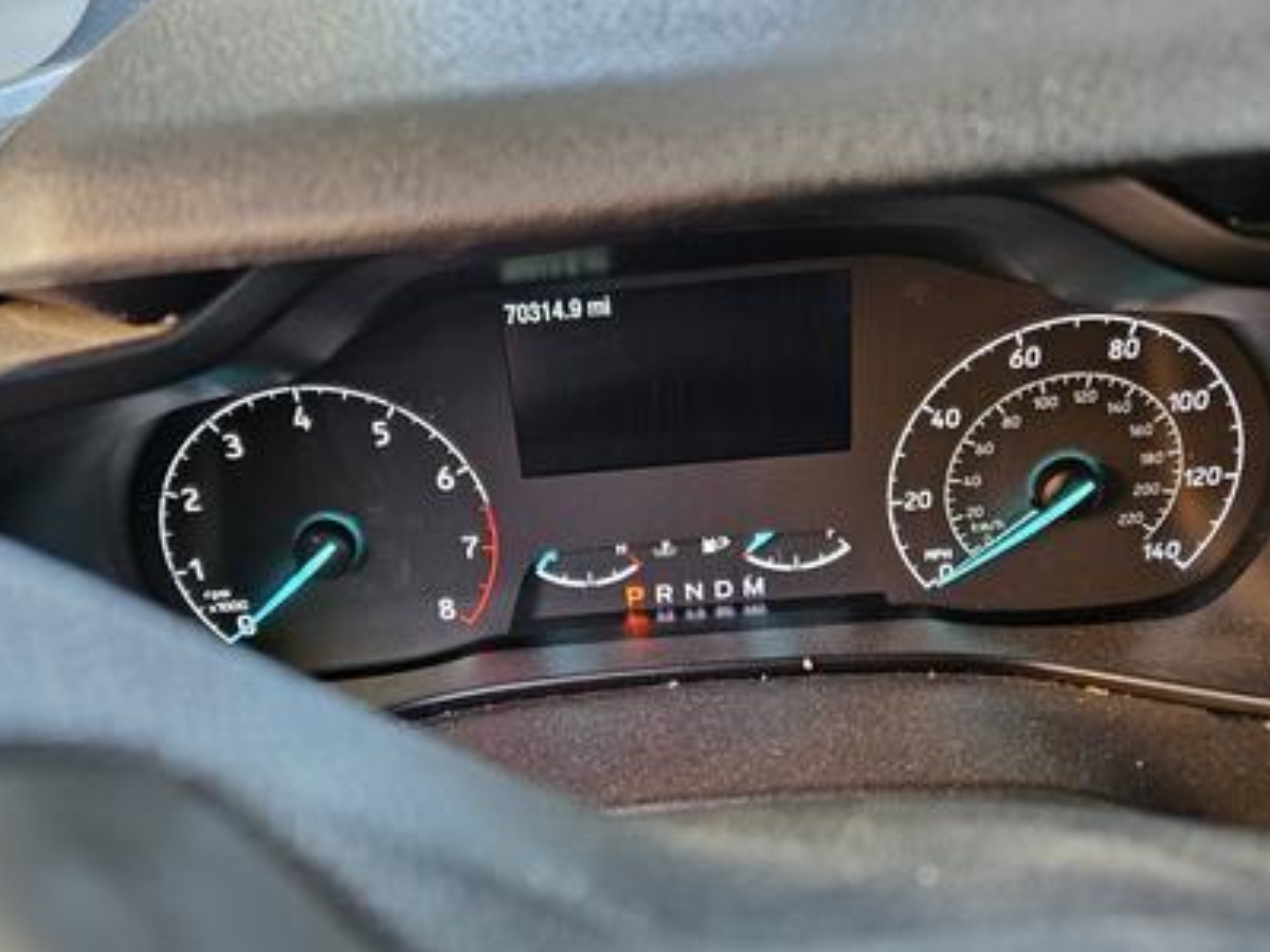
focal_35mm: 29
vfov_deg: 48.2
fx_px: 1064
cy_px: 498
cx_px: 610
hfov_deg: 61.6
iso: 320
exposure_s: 1/34
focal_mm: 5.4
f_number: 1.8
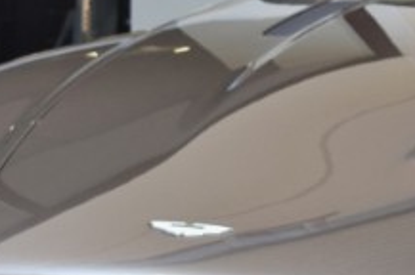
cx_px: 631
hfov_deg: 6.4
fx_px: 3664
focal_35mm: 318
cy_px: 189
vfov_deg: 4.3
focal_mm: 45
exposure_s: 1/160
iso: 400
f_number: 6.3
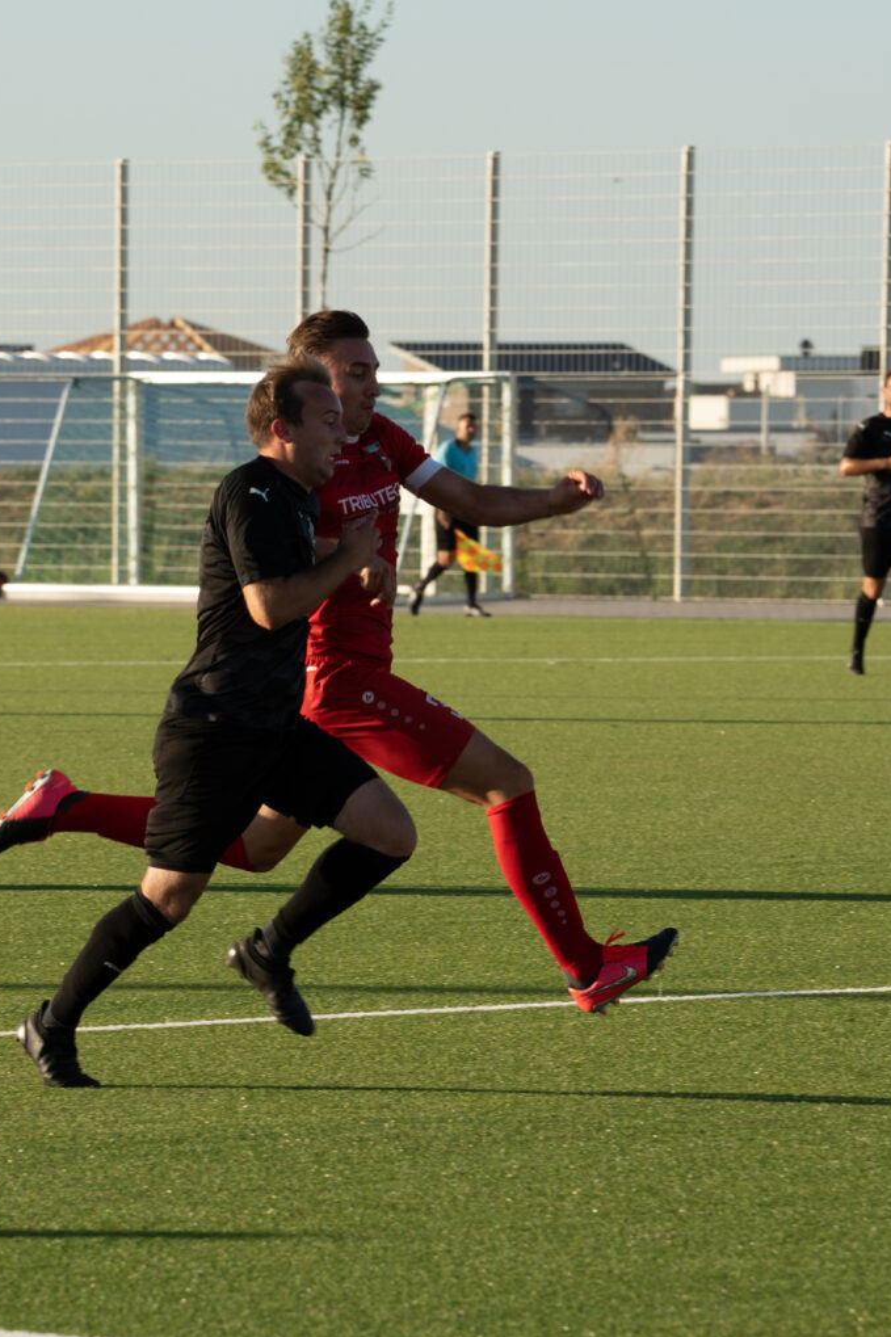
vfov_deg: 7.1
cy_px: 670
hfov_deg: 4.7
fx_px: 10806
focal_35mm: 291
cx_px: 421
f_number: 9
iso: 640
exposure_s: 1/1000
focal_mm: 193
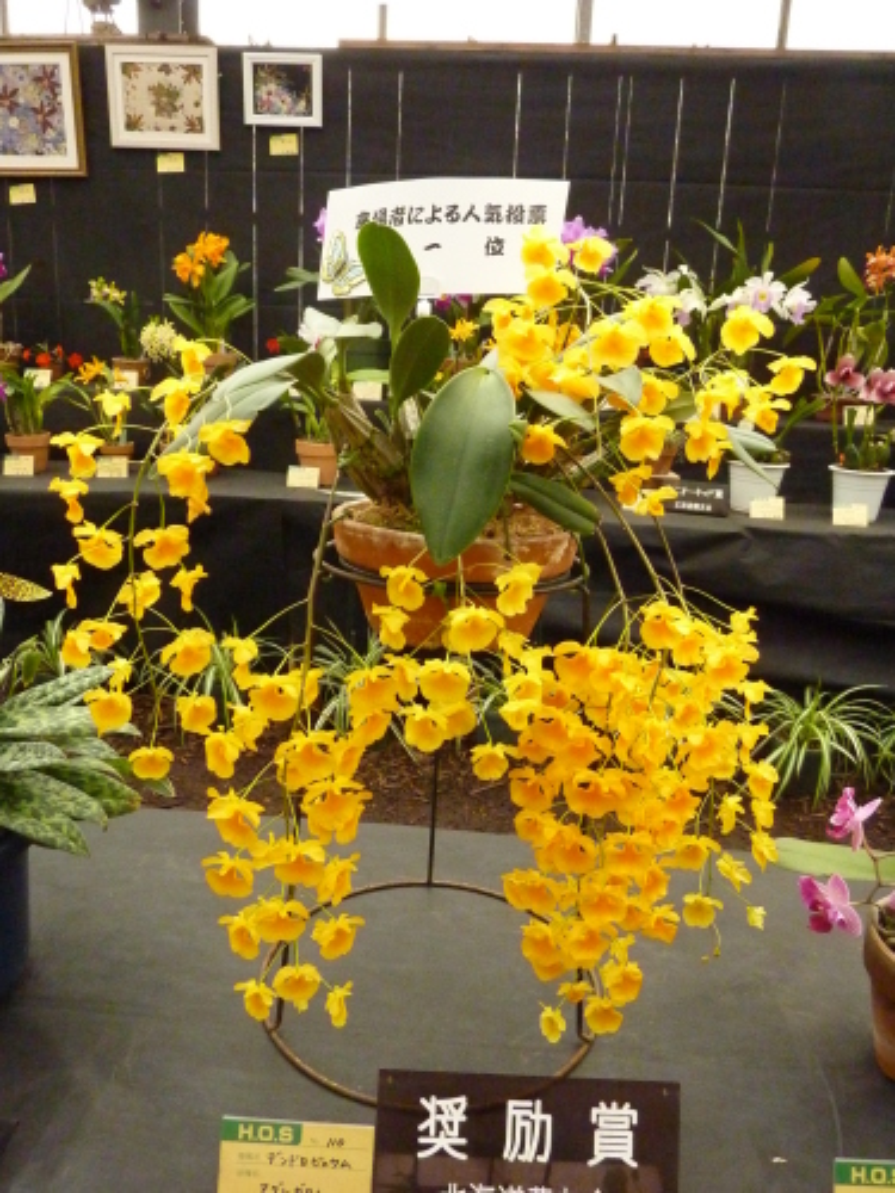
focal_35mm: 25
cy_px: 596
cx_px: 448
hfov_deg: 54.9
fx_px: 862
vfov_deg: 69.4
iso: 800
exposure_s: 1/250
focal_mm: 4.1
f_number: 4
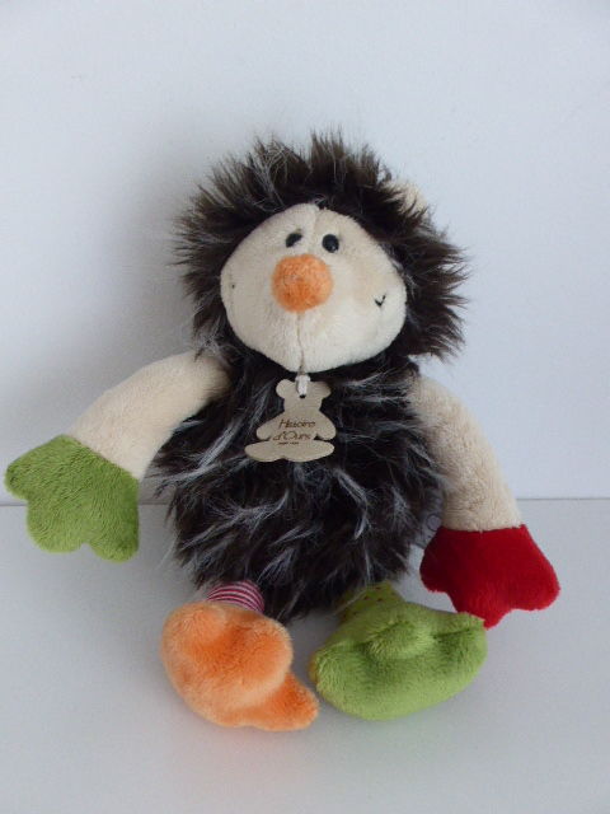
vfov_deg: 63.4
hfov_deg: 49.7
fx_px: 658
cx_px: 305
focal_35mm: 28
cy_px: 407
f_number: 3.4
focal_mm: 4.8
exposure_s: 1/20
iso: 400
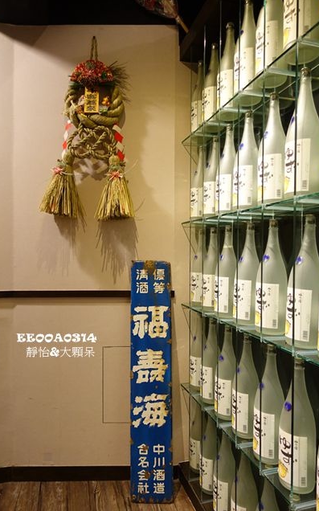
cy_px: 259
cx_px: 165
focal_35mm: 25
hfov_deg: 49.2
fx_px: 348
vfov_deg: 72.6
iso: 500
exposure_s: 1/30
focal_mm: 8.8
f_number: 1.8
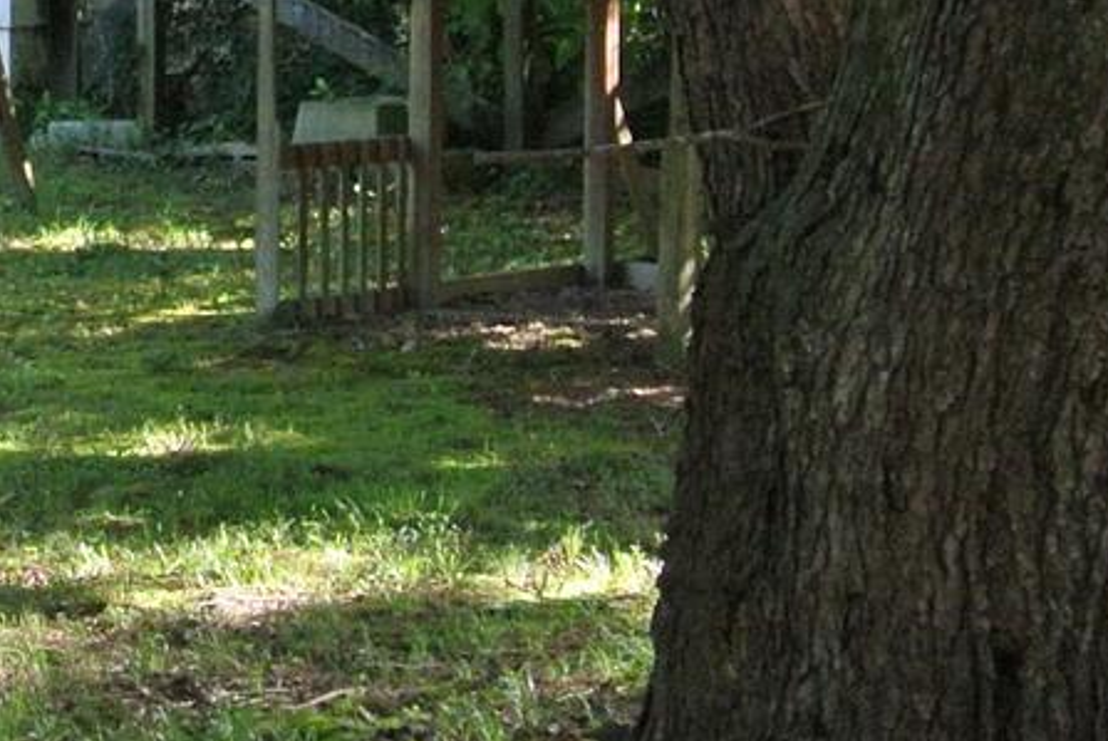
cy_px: 186
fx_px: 4375
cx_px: -719
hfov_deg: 13.3
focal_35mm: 142
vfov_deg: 9.7
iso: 360
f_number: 3.8
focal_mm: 11.8
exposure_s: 1/125
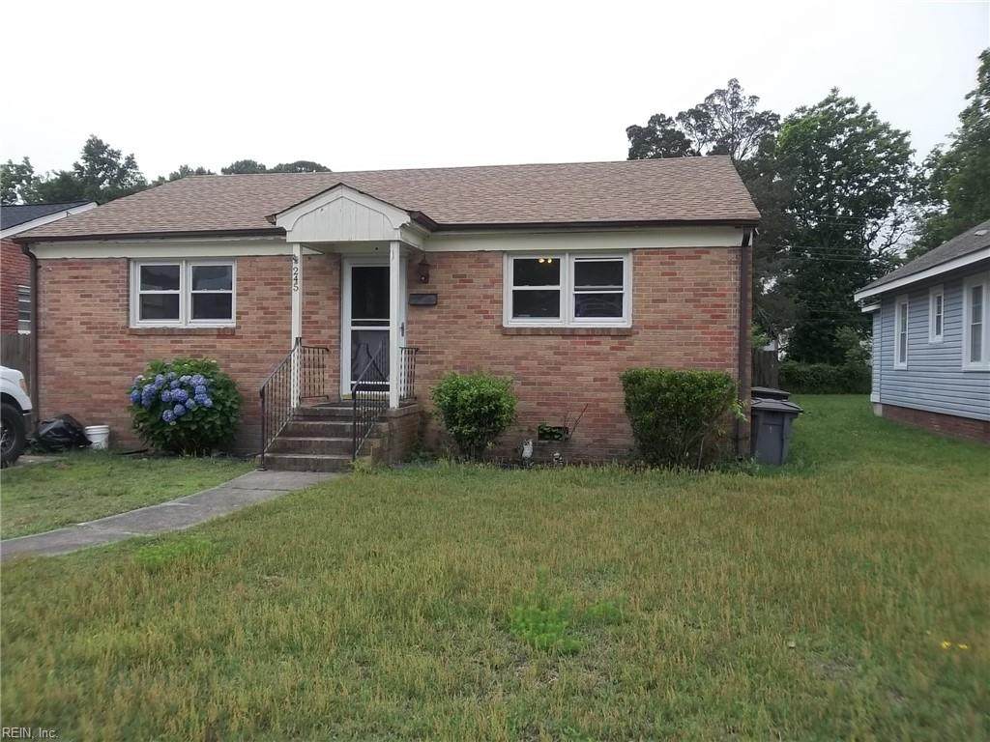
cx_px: 495
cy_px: 371
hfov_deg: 65.3
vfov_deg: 51.4
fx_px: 772
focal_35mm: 27
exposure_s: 1/400
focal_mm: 4.9
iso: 80
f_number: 3.5
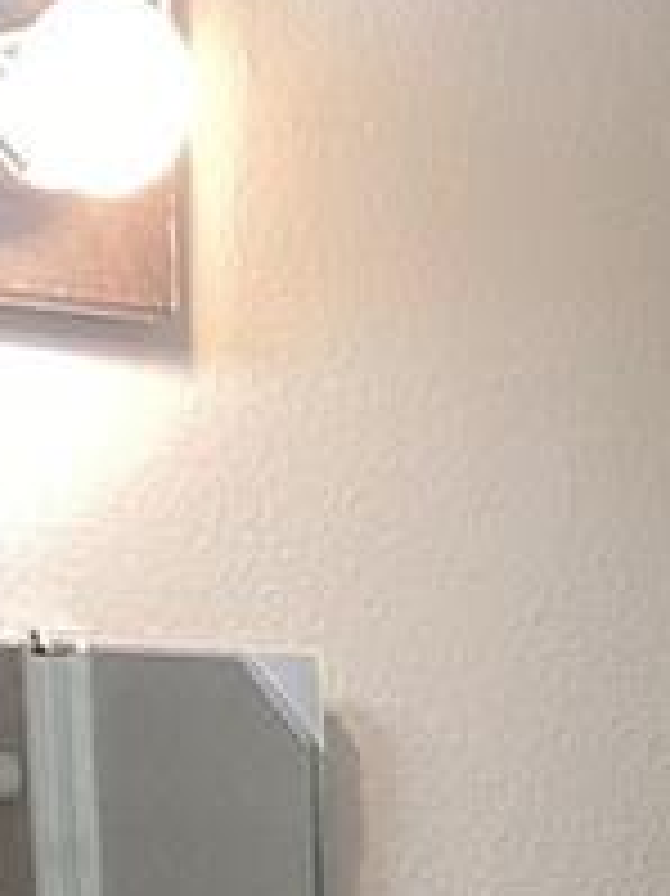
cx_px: 513
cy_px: 2067
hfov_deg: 7.9
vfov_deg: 9.5
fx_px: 4831
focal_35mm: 187
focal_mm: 3.3
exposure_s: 1/60
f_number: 2.4
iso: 64
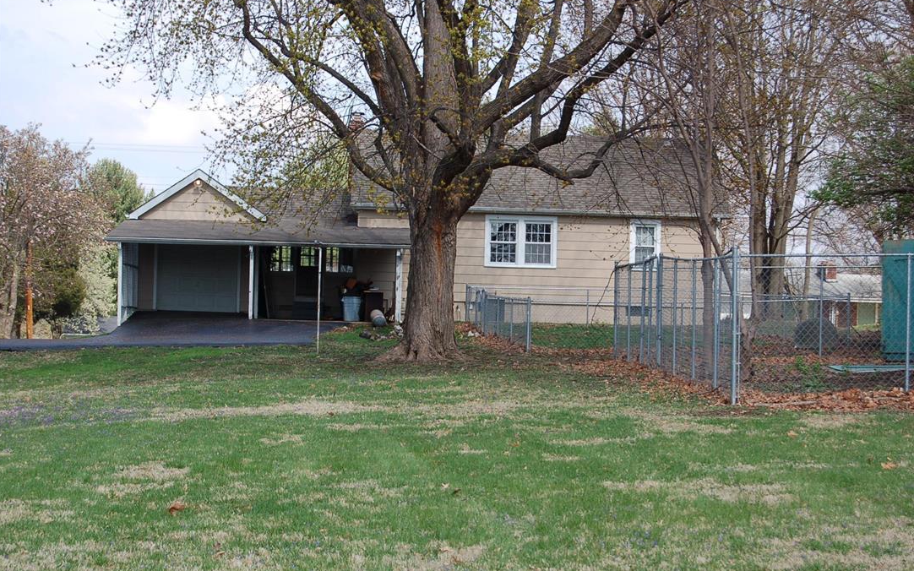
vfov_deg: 15.4
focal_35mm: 85
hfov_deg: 24.5
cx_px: 455
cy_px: 292
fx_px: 2105
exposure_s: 1/200
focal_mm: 55
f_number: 8
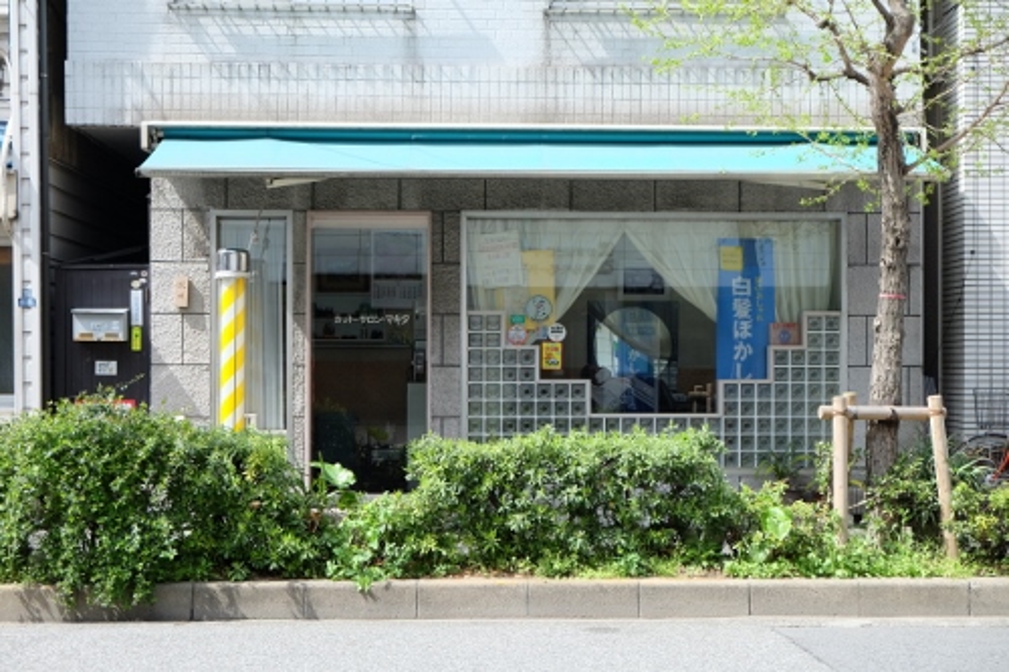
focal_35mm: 54
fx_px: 1513
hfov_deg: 36.9
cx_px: 504
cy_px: 336
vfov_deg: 25.0
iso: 400
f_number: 4.5
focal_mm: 35.8
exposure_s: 1/450
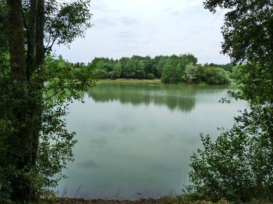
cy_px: 102
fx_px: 197
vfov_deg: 54.9
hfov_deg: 69.4
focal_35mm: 25
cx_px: 136
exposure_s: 1/250
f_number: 5.6
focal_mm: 4.5
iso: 200
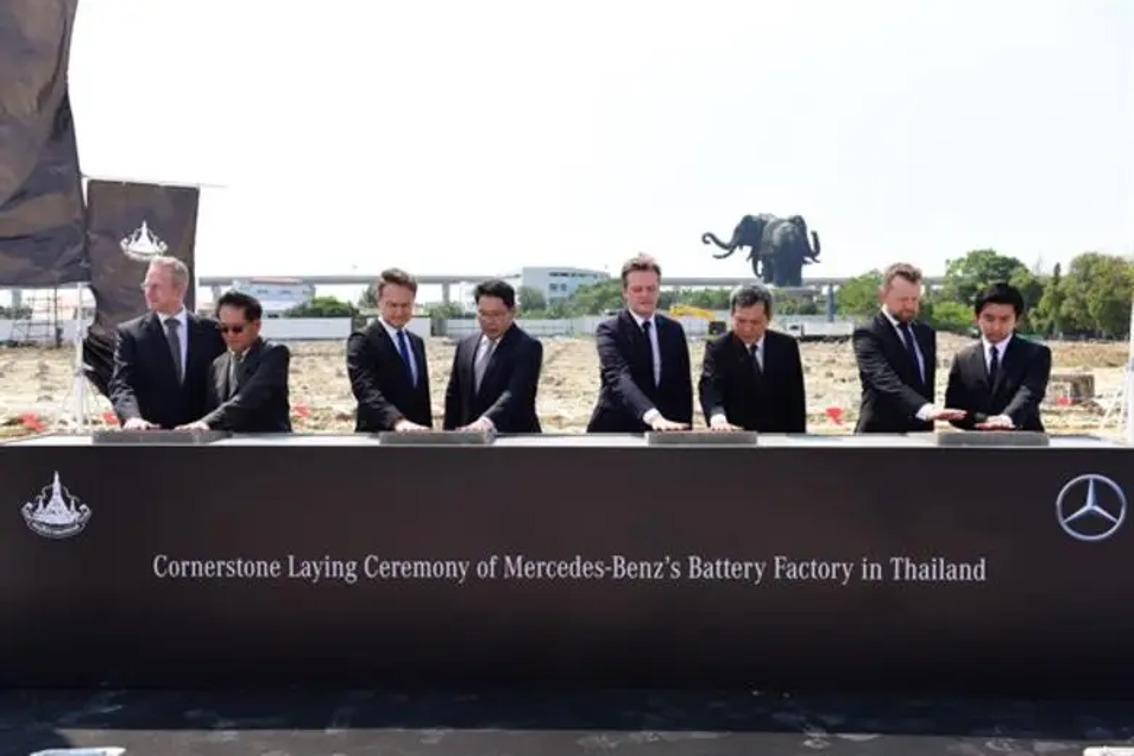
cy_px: 378
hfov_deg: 54.4
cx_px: 567
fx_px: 1102
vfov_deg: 37.9
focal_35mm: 35
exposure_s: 1/1600
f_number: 4.5
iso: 320
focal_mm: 35
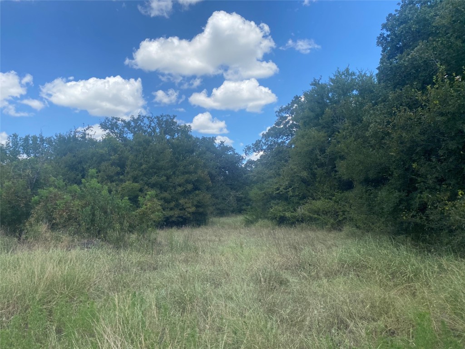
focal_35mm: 26
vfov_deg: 53.1
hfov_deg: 67.3
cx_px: 232
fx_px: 349
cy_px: 174
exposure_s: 1/1779
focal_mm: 4.25
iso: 32
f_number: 1.8
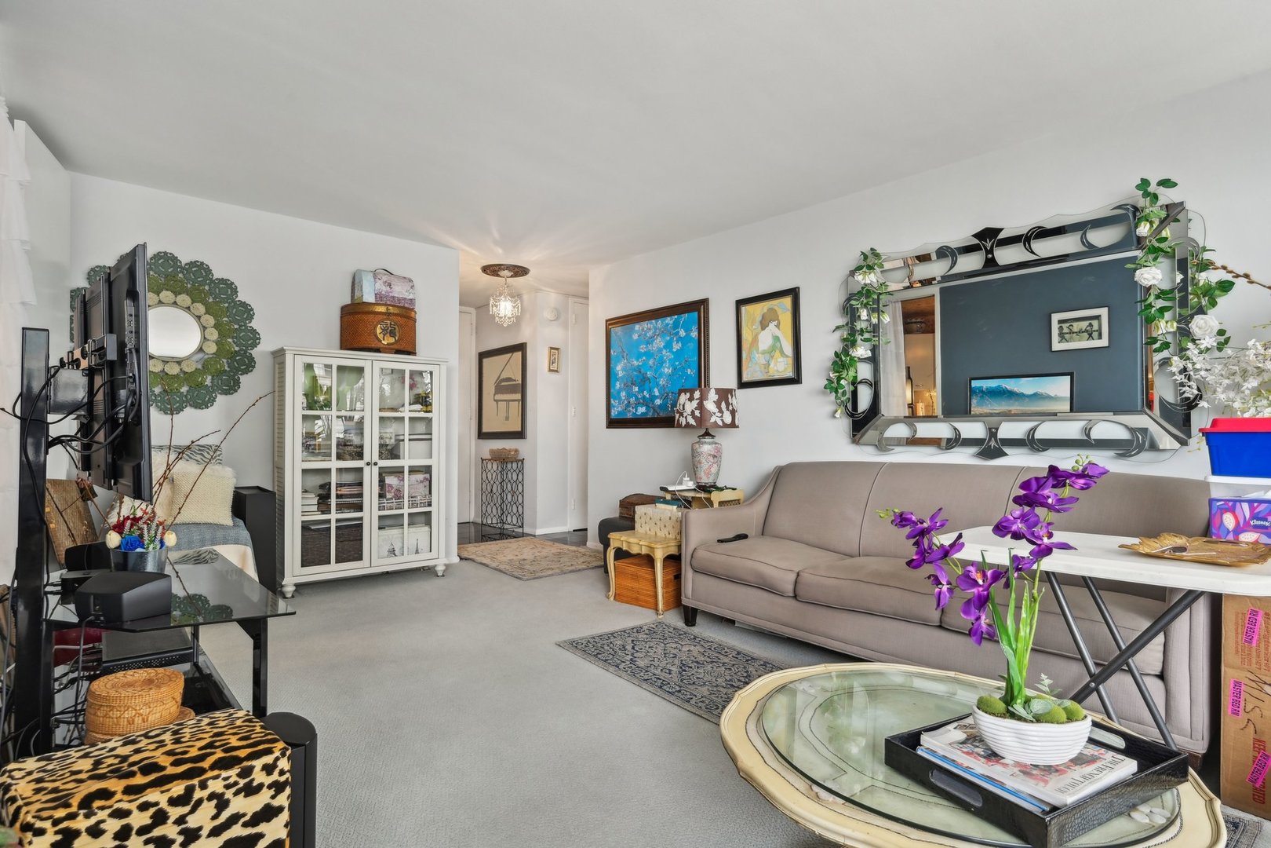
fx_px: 653
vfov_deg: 65.9
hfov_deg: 88.4
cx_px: 636
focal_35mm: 18
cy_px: 424
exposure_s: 1/20
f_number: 8
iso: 800
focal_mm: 18.5
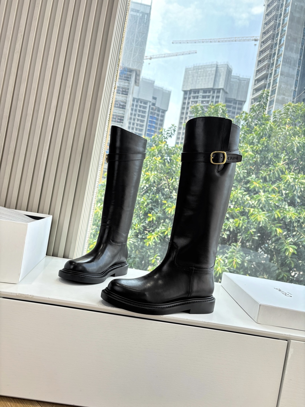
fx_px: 305
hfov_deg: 53.1
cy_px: 204
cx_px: 152
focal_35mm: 26
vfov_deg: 67.3
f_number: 1.6
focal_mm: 5.96
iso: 50
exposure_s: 1/264
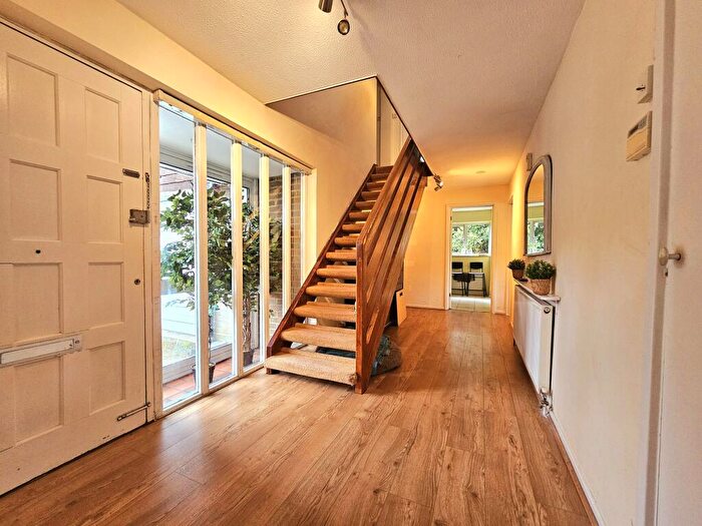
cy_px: 263
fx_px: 264
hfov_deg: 106.2
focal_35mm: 13
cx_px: 351
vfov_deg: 89.9
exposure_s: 1/50
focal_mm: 2.2
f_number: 2.2
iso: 160
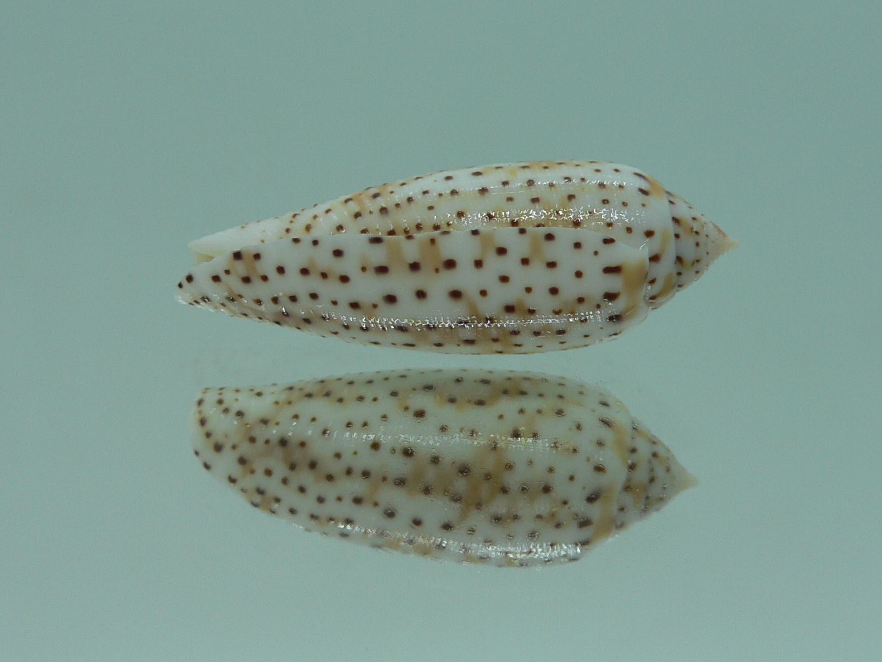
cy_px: 319
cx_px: 445
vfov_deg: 32.9
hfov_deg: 42.9
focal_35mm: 44
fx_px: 1121
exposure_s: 1/80
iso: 80
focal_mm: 4.6
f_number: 2.8
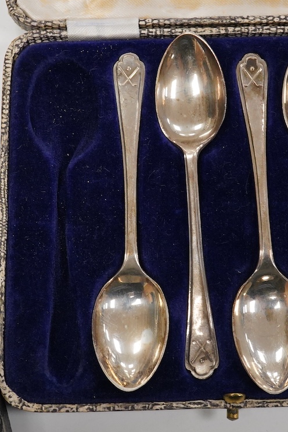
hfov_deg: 20.0
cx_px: 178
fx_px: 816
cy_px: 215
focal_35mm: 68
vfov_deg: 29.7
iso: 2500
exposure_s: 1/100
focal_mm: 30
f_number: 16
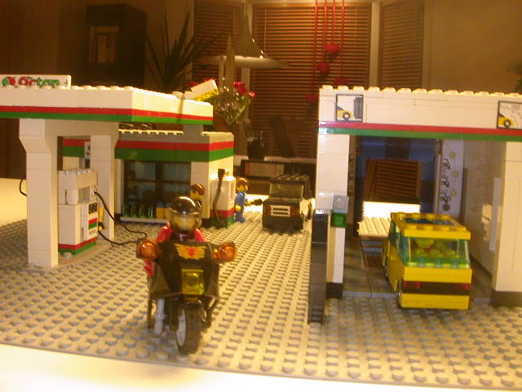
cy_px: 196
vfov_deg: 38.7
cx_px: 261
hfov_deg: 50.1
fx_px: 558
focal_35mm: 37
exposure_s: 1/9.7
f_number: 4.5
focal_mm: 5.6
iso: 200
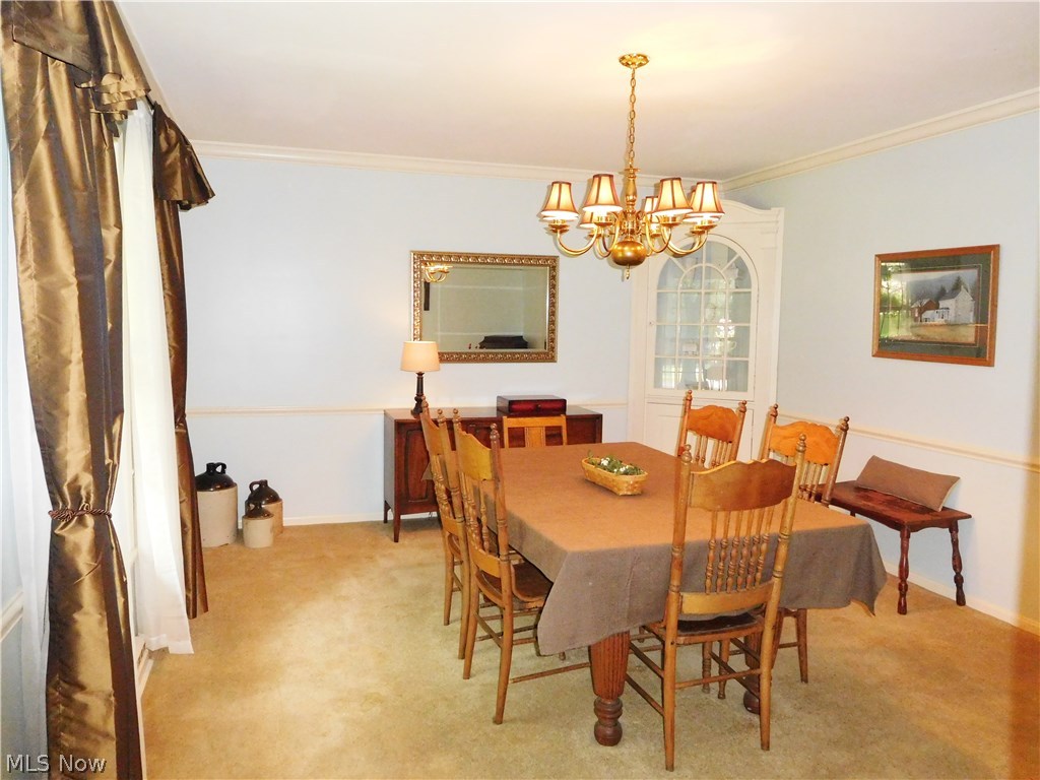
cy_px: 390
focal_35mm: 25
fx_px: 751
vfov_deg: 54.9
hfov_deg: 69.4
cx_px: 520
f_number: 3.4
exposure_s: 1/30
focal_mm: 4.5
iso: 800
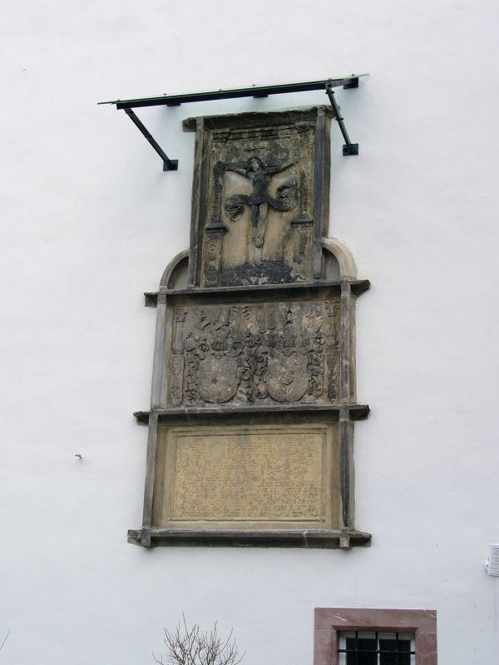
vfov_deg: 33.8
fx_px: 1096
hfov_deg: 25.7
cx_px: 250
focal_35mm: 57
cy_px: 332
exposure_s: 1/202
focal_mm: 11.76
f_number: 4
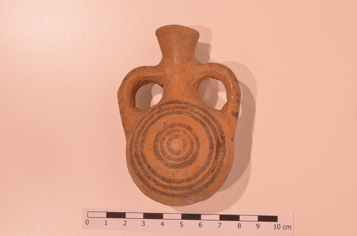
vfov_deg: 22.5
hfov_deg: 33.5
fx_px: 594
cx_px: 178
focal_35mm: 60
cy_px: 118
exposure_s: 1/2
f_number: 25
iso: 250
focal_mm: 40
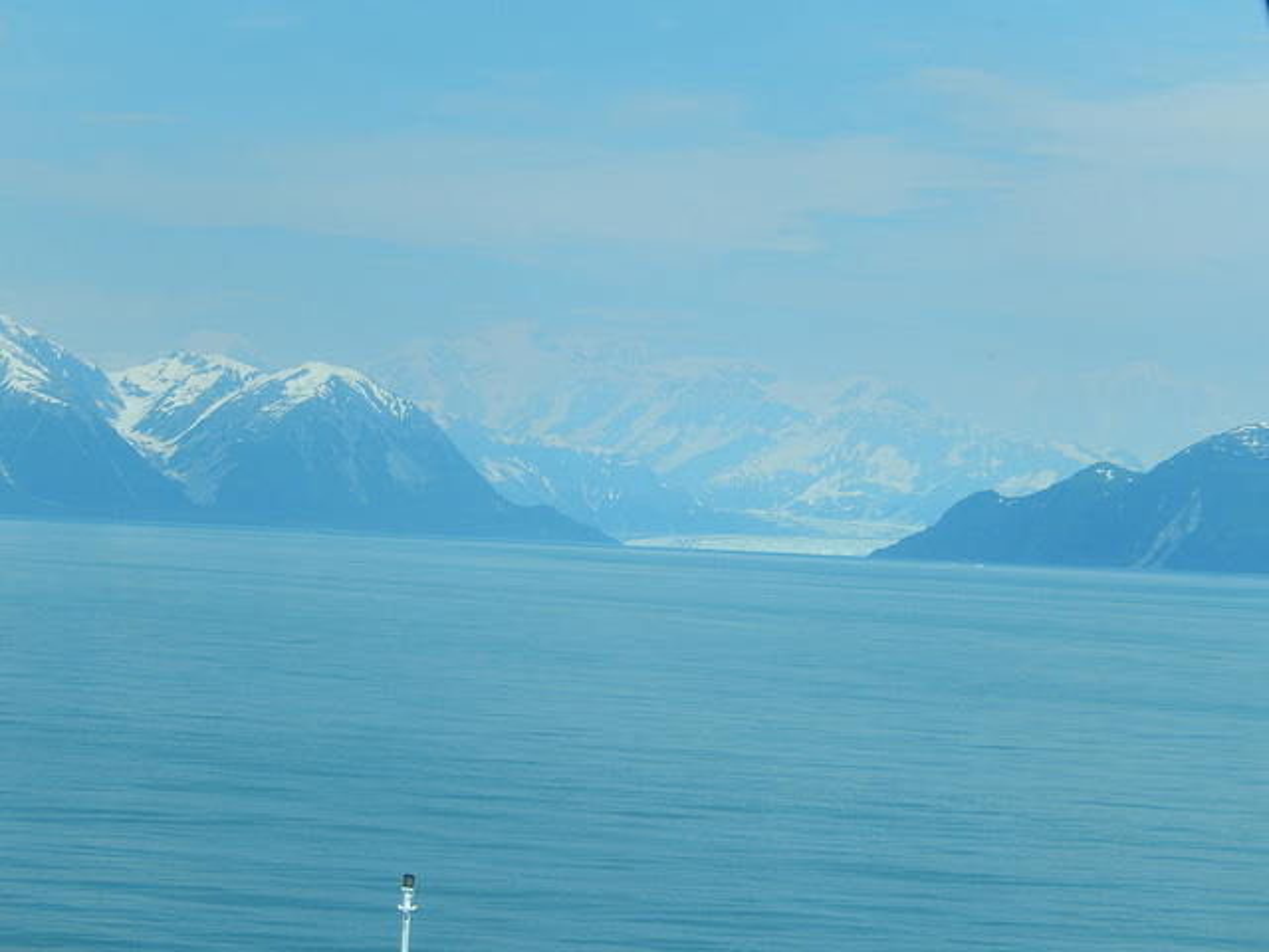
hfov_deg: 18.7
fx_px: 3849
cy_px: 476
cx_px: 634
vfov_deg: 14.1
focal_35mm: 105
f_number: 5.3
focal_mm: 18.9
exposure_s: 1/250
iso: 125
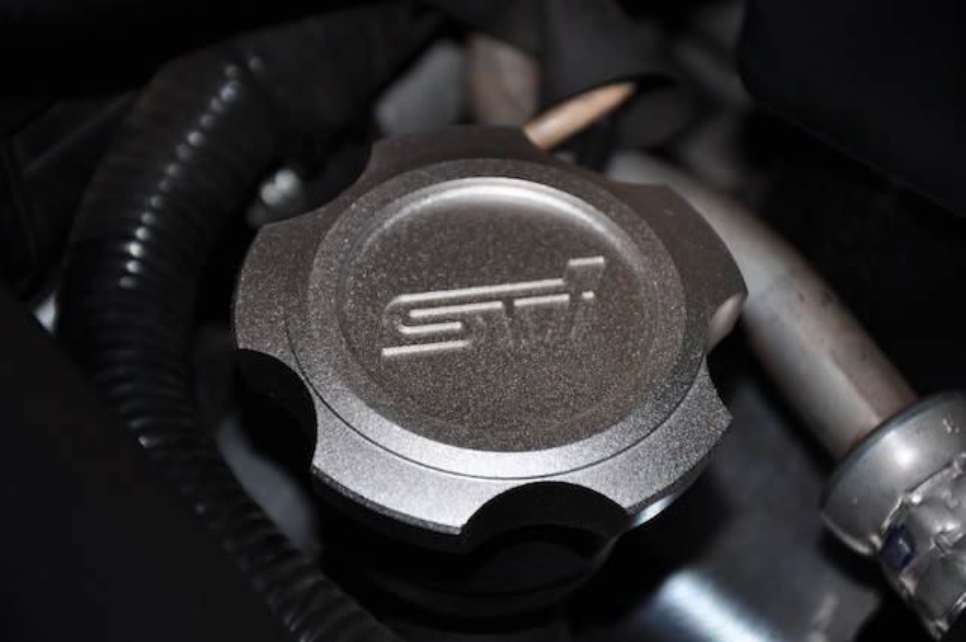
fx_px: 4221
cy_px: 321
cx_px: 483
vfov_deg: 8.7
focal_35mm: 158
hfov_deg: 13.1
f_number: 5.6
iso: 200
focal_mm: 105
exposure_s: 1/60
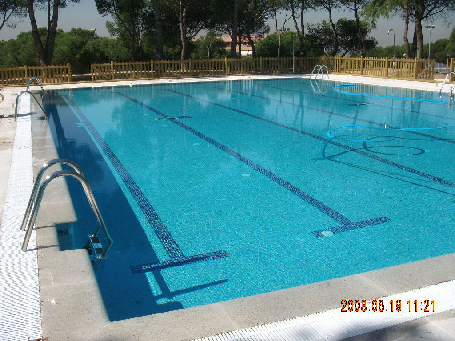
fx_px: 499
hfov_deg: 49.0
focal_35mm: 38
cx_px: 228
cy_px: 170
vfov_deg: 37.7
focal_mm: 6.4
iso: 64
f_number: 5.7
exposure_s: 1/556
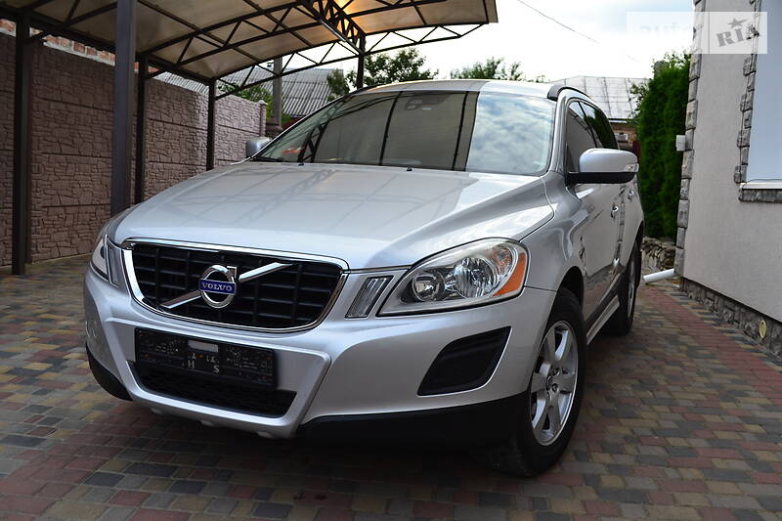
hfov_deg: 57.2
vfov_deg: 40.0
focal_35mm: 33
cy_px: 260
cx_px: 391
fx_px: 717
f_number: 5.6
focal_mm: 22
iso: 200
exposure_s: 1/125
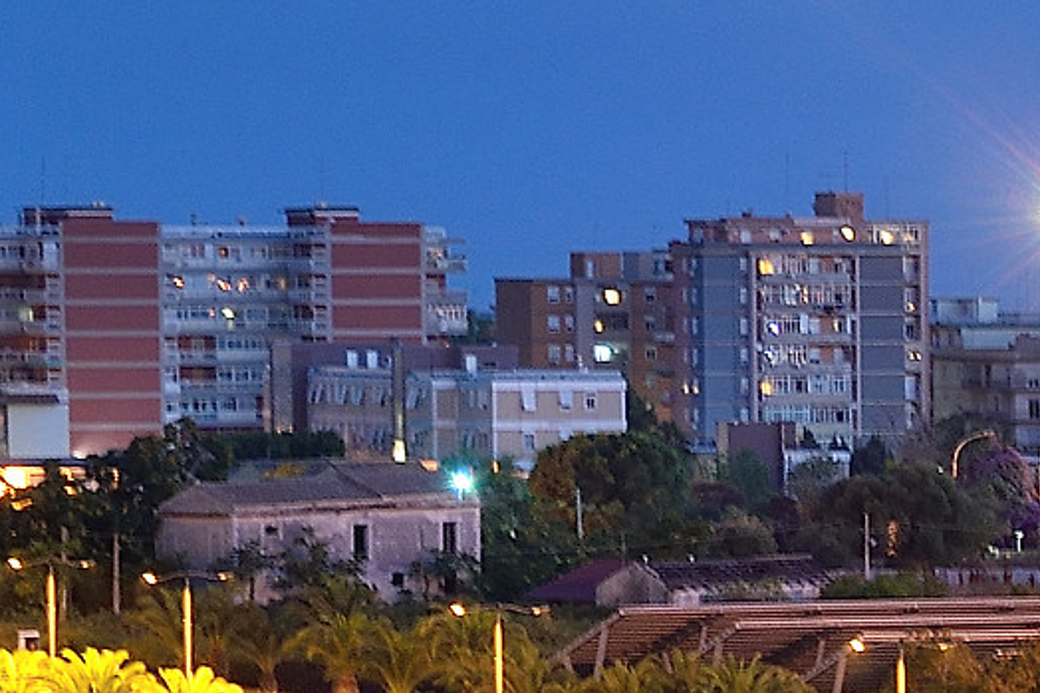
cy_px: 1062
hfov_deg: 7.2
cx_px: 1985
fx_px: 7941
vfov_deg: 5.0
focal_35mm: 275
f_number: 5
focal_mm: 40
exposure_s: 3.7
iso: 100
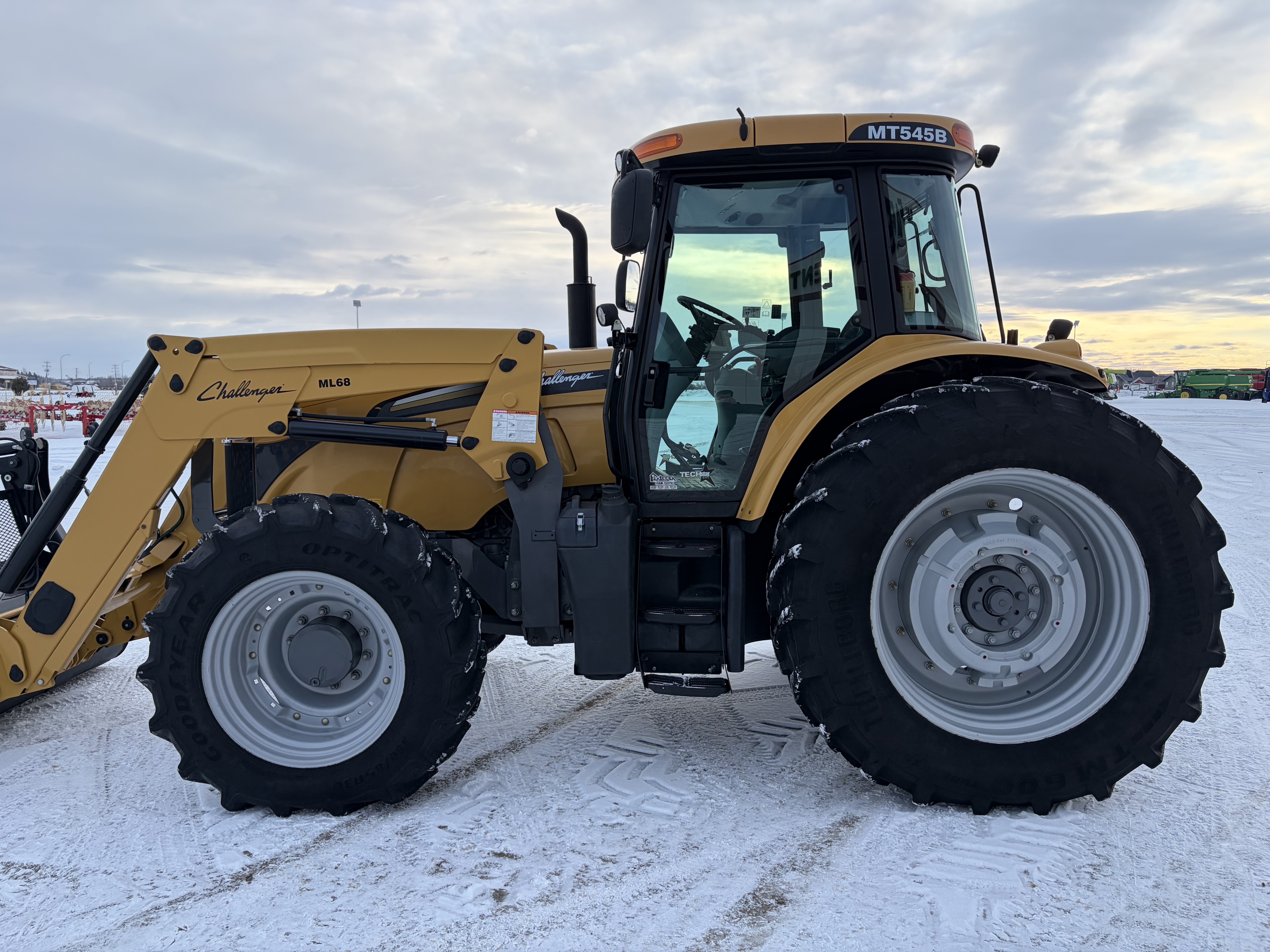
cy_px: 476
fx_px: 954
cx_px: 635
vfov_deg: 53.1
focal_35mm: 26
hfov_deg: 67.3
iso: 50
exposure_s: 1/596
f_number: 1.6
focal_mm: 5.96
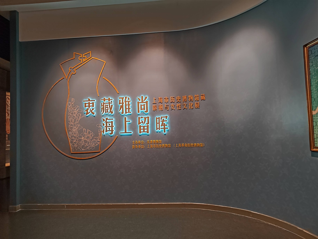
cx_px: 159
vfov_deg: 51.4
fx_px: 248
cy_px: 120
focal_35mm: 27
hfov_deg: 65.3
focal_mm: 6.14
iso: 884
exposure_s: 1/50
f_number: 1.8
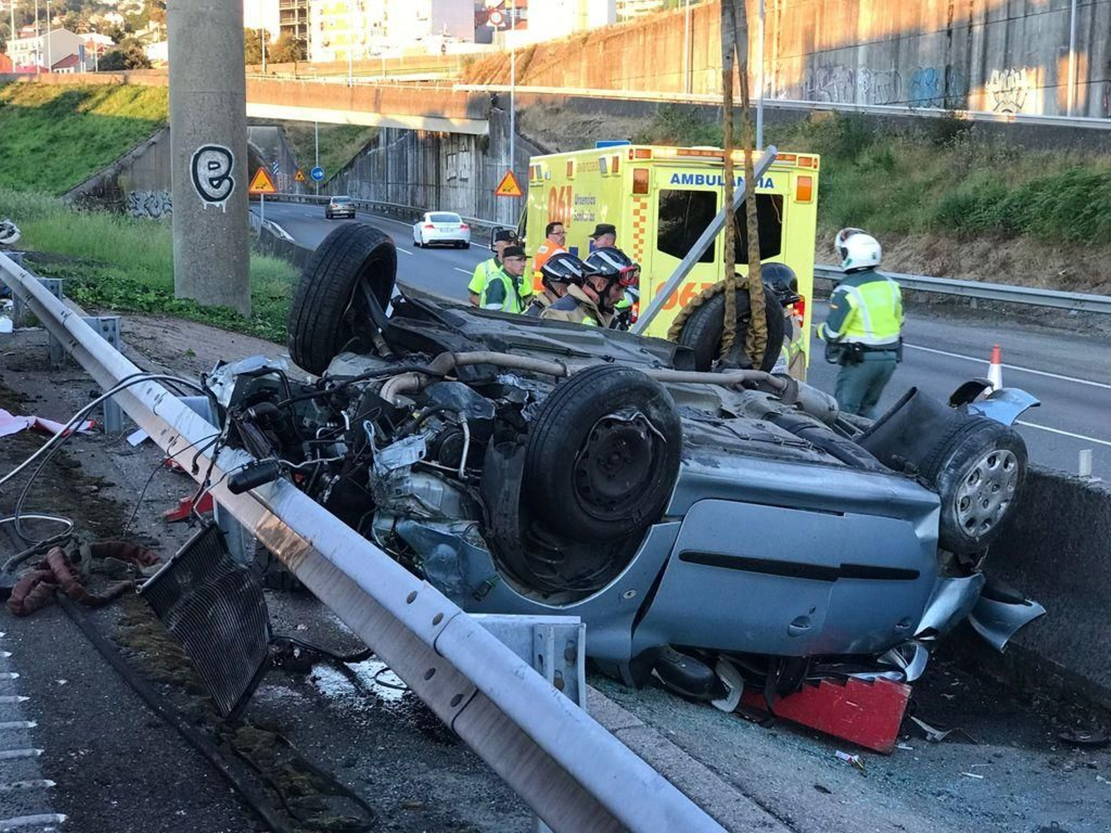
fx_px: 1829
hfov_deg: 33.8
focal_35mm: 57
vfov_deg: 25.7
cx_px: 556
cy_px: 416
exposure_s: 1/50
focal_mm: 6.6
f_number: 2.8
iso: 64
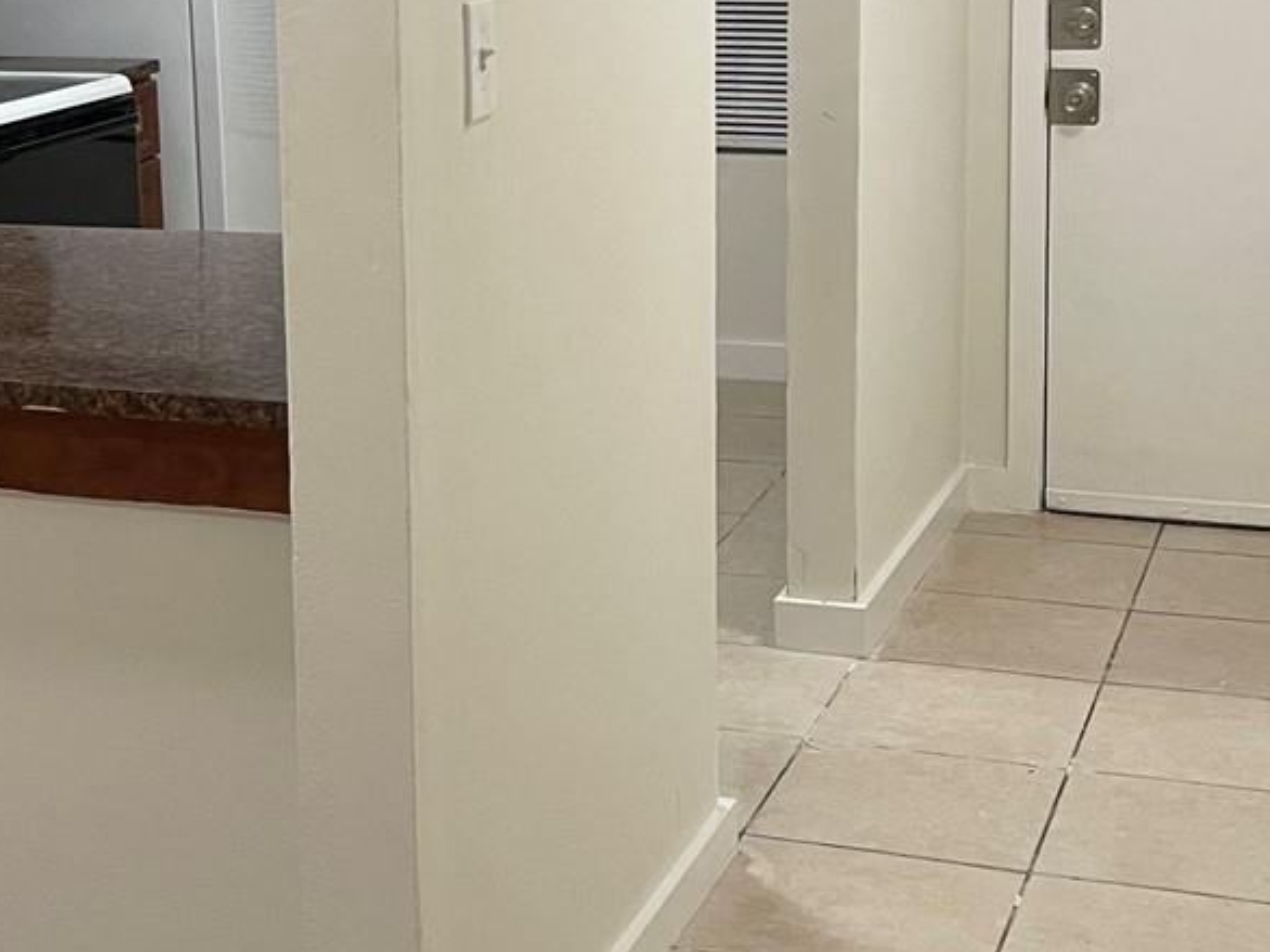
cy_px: 247
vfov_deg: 20.6
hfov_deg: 27.2
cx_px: 403
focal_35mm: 71
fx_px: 2604
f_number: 1.6
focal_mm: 4.2
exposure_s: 1/60
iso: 100
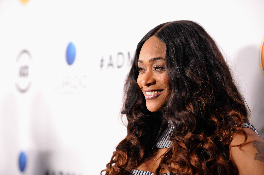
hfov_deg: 18.3
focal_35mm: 112
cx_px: 132
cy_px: 88
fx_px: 821
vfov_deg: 12.2
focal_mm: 112
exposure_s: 1/200
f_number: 2.8
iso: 5000
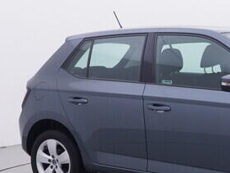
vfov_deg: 18.7
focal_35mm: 79
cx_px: 217
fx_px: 523
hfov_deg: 23.9
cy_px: 117
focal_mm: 15
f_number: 5
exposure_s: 1/80
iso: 200
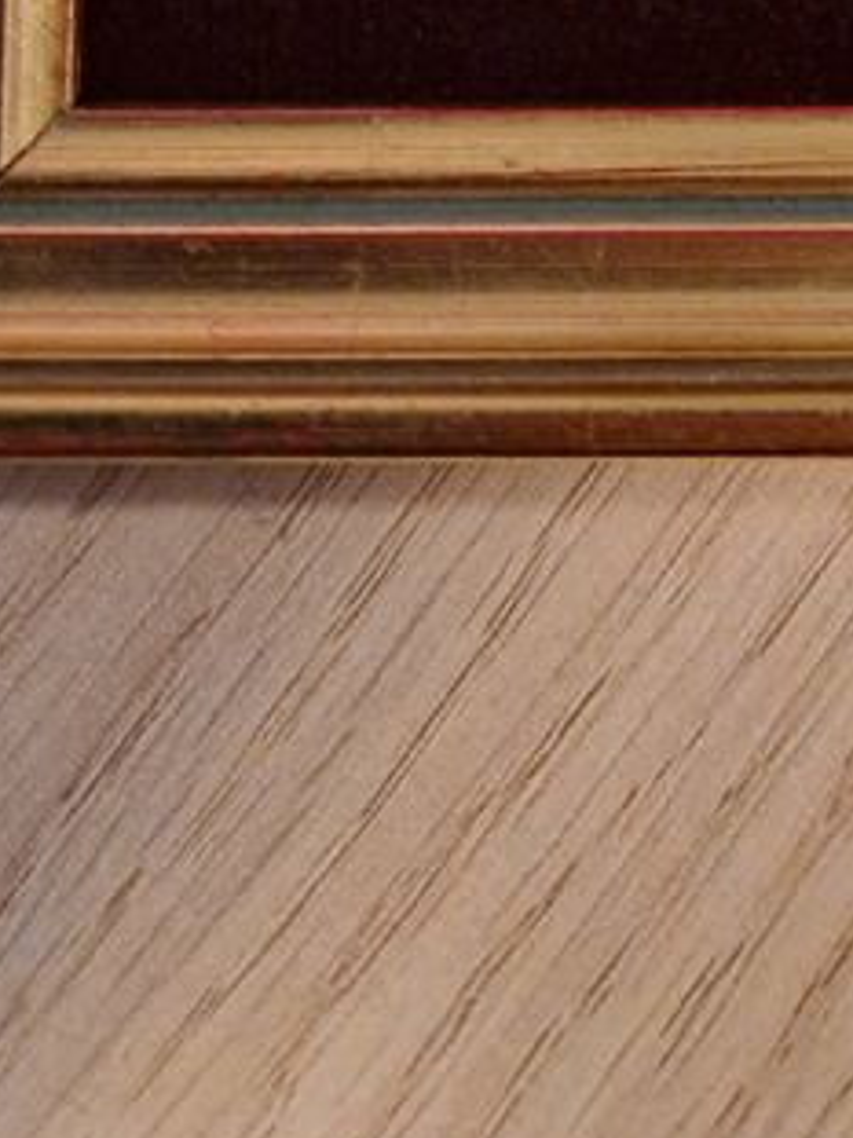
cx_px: 941
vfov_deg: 21.2
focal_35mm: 74
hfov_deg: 19.1
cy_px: -670
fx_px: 2433
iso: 640
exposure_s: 1/50
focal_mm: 5.4
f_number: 1.8
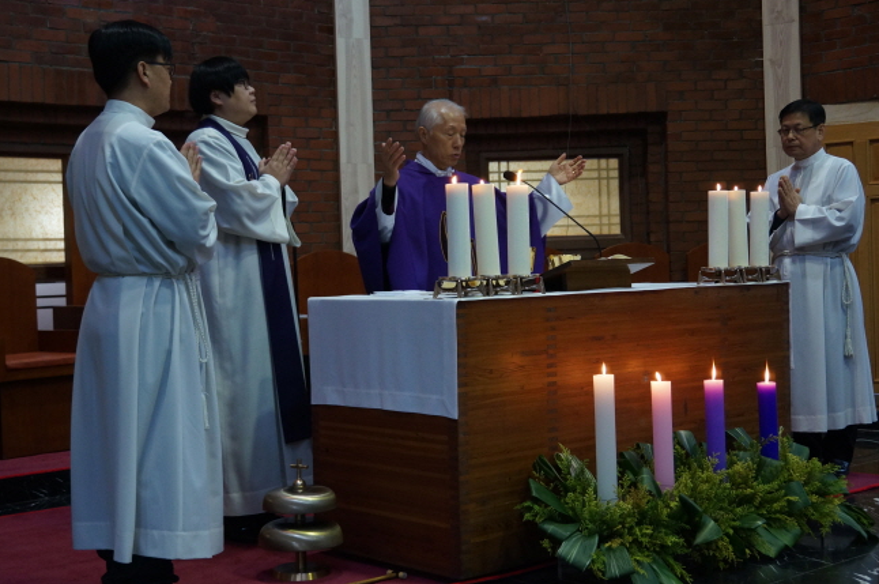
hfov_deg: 38.2
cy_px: 285
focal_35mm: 52
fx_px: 1268
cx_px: 430
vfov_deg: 25.9
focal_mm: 32
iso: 1250
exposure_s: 1/60
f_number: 4.5
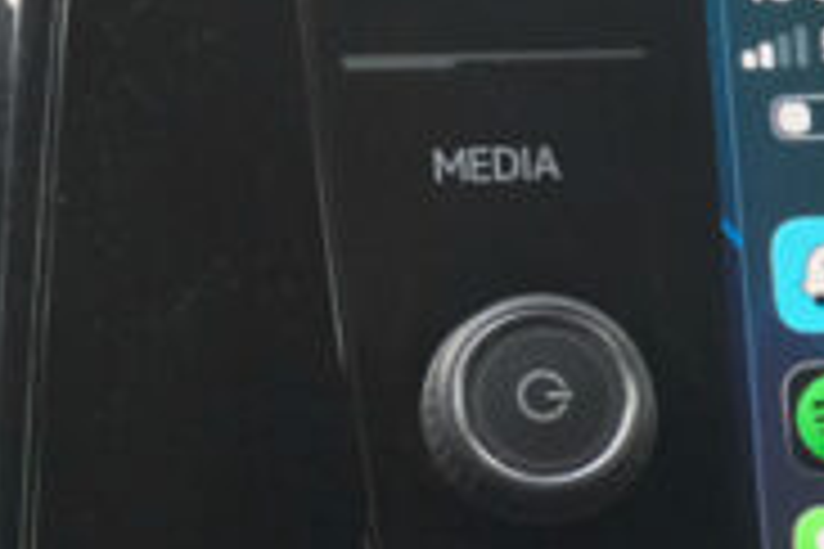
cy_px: 695
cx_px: 1499
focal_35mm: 168
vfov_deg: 8.1
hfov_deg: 11.3
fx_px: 3845
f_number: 7.1
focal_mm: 19.7
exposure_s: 1/125
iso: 2000
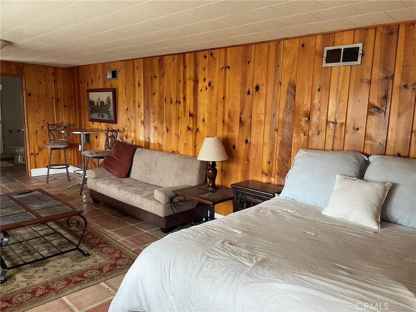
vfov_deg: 53.1
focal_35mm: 26
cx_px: 208
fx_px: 312
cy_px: 156
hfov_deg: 67.3
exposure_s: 1/60
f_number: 1.6
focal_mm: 4.2
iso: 200
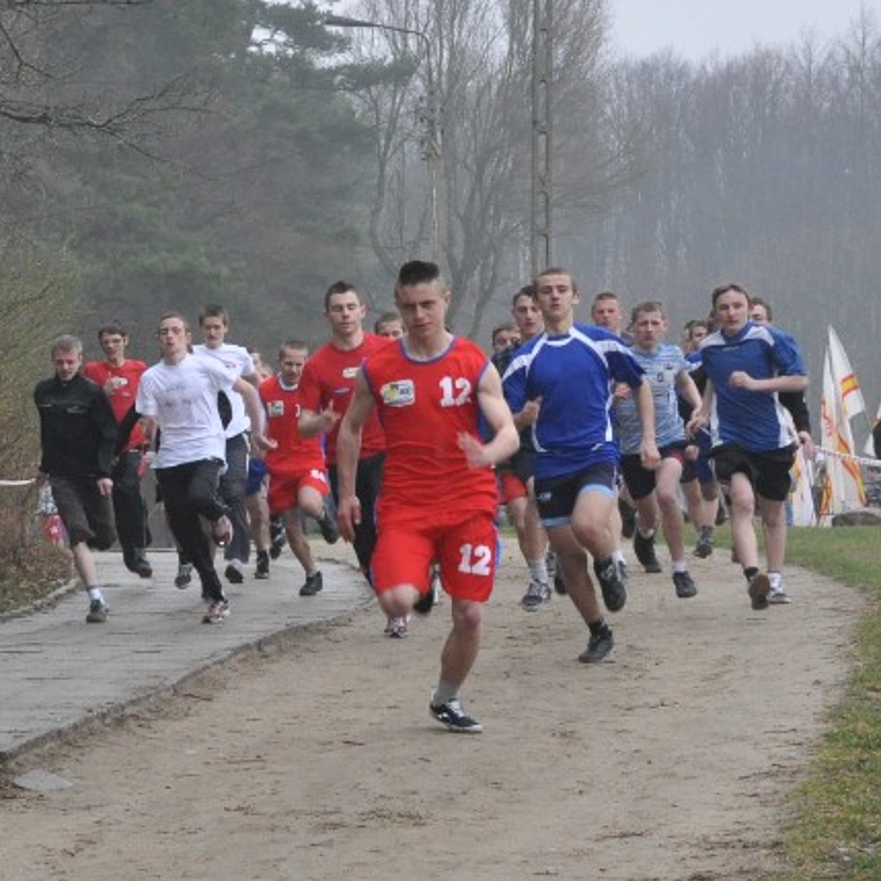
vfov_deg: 22.8
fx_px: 2188
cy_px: 390
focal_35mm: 76
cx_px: 257
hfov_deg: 22.6
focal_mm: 32
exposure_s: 1/200
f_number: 6.3
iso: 1000
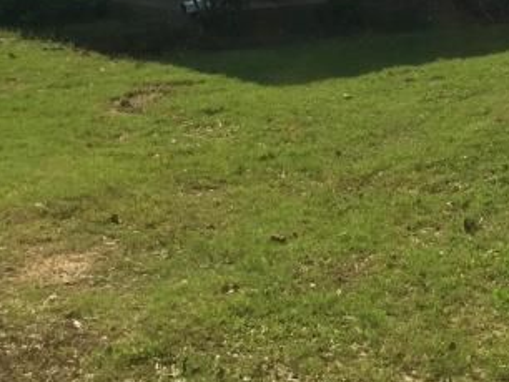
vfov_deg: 14.6
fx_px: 1427
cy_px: -123
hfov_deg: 18.8
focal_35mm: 97
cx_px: 652
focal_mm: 4.15
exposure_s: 1/2475
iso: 32
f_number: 2.2
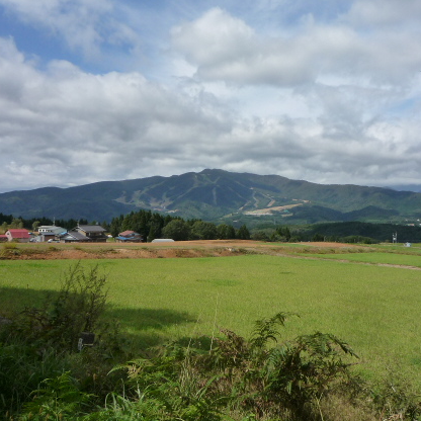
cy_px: 182
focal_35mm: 34
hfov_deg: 48.1
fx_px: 468
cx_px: 256
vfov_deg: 48.3
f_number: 5.6
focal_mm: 4.4
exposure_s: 1/640
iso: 160
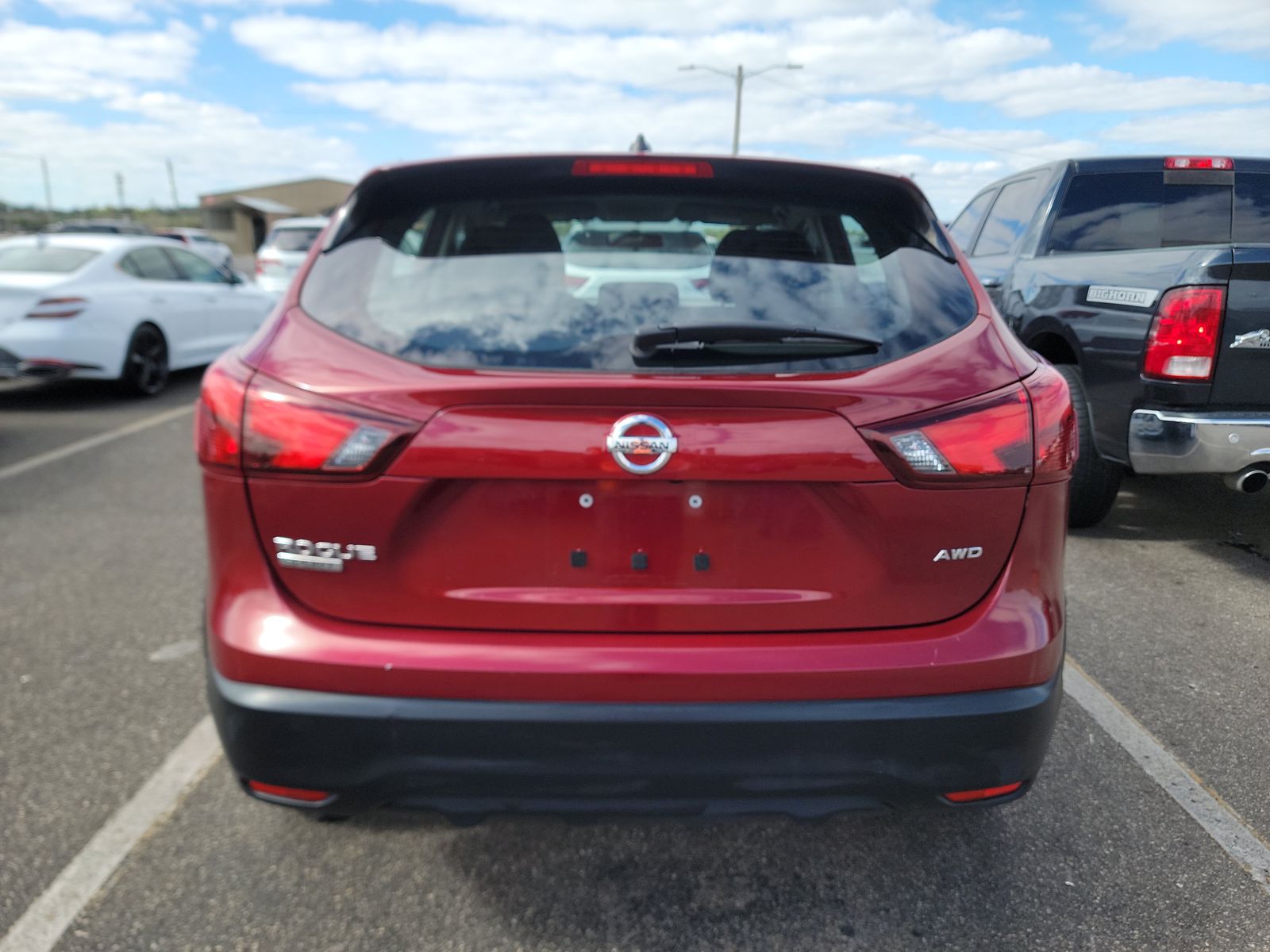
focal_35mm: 24
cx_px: 635
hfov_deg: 71.6
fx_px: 881
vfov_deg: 56.8
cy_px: 476
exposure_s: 1/436
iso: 50
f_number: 1.8
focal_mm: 6.7
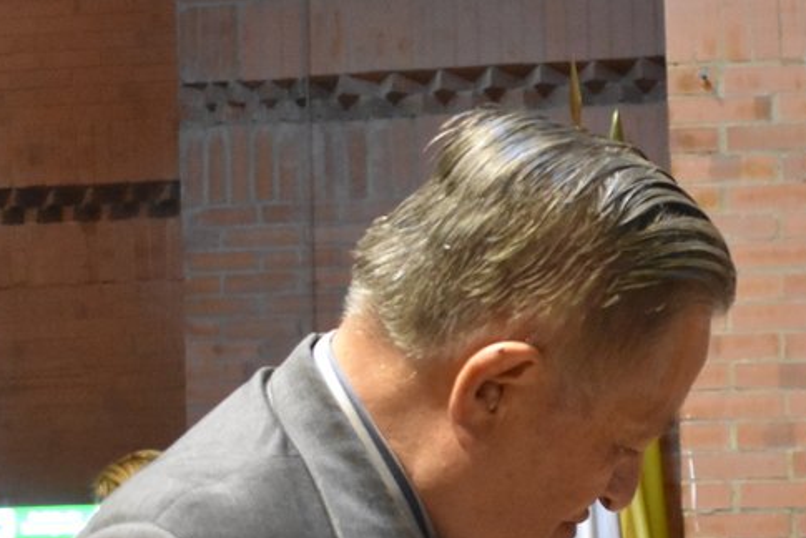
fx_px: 1994
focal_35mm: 89
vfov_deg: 15.2
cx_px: 738
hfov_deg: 22.3
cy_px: 492
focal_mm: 24
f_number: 4
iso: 5600
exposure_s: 1/60
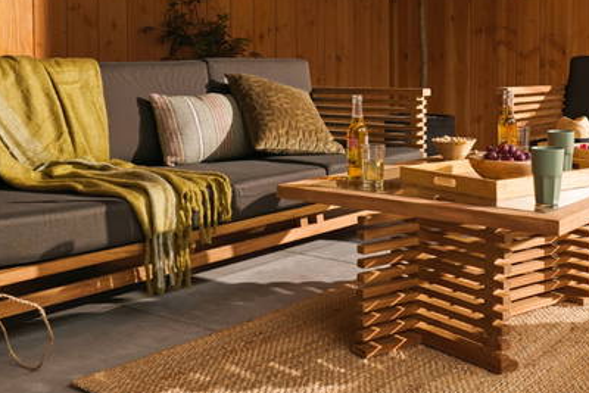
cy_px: 77
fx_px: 786
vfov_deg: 27.5
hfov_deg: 40.8
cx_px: 373
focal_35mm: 48
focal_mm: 24
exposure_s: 1/200
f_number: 7.1
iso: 250
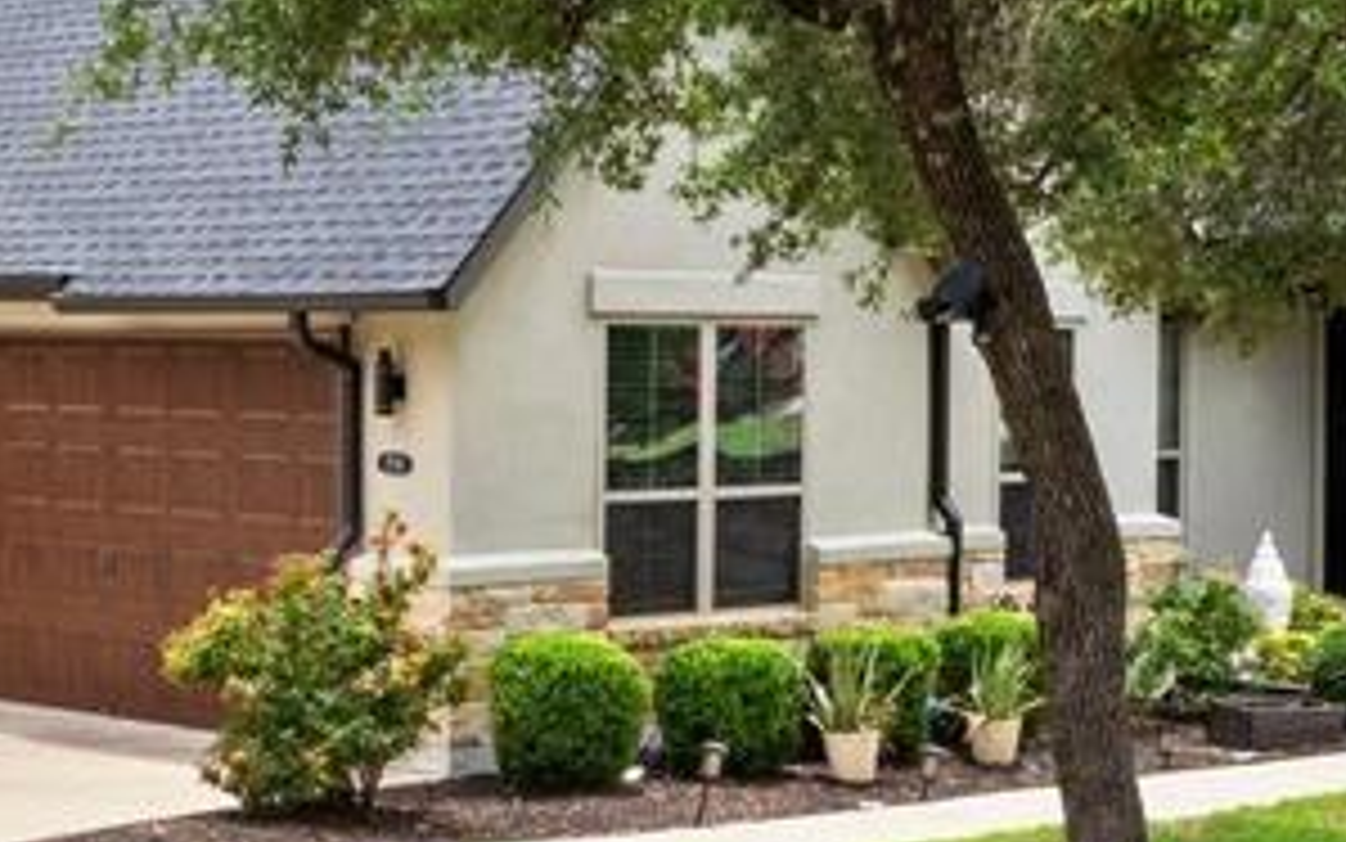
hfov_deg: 23.8
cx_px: 675
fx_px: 3192
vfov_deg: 14.9
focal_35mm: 87
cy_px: 761
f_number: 7.1
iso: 400
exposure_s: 1/30
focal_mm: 12.29
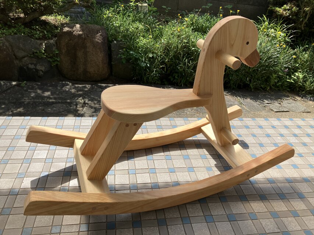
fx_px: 254
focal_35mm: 28
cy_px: 118
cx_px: 157
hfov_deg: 63.4
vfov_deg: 49.8
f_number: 1.8
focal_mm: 3.99
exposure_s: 1/1517
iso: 32
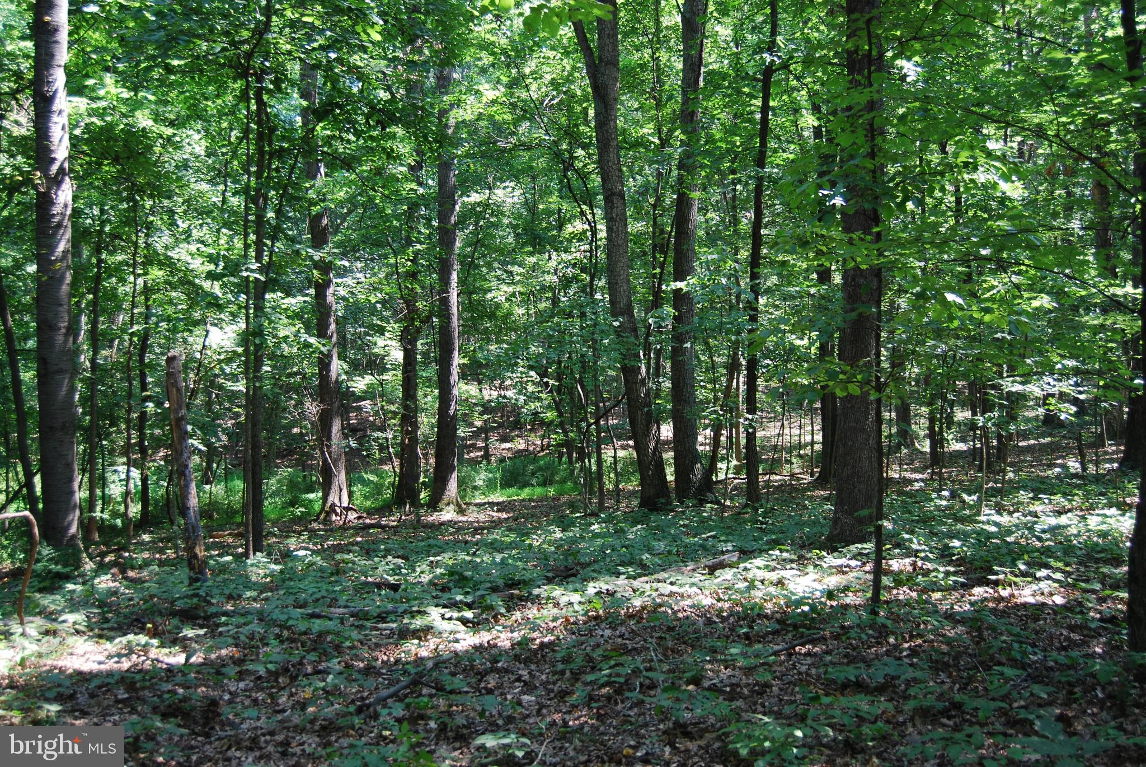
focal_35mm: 39
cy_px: 384
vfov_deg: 34.3
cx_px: 573
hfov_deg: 49.5
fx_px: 1243
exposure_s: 1/60
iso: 220
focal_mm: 26
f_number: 4
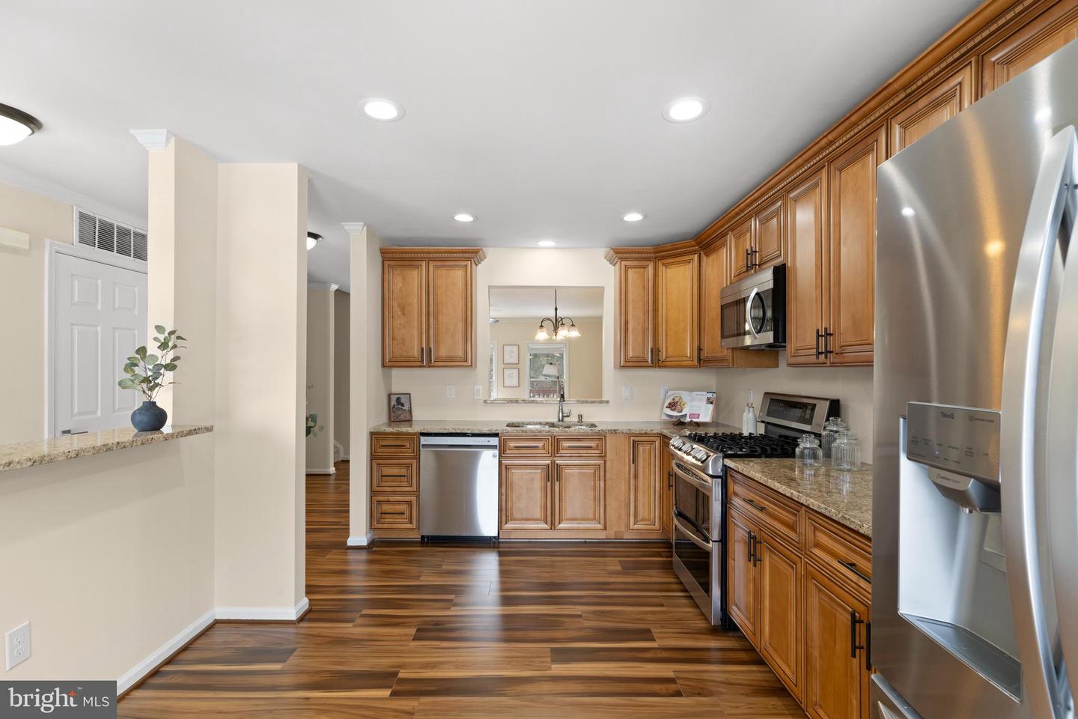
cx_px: 539
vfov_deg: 70.4
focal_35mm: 17
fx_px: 509
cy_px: 360
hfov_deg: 93.3
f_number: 9
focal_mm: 17
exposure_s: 1/8
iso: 640
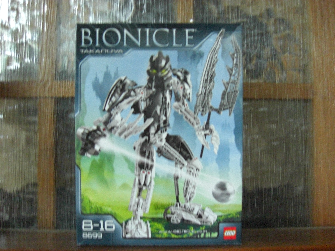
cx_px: 168
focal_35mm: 38
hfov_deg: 49.0
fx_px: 368
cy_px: 126
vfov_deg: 37.7
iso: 800
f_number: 2.8
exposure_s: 1/80
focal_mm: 7.9
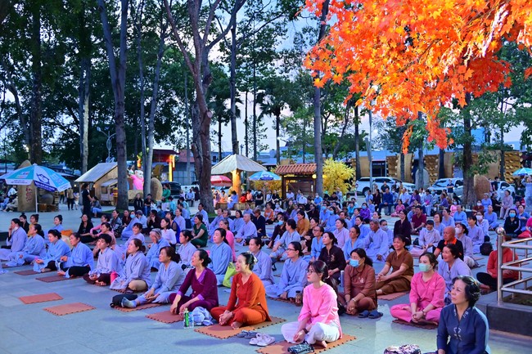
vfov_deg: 37.8
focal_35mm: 35
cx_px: 266
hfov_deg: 54.4
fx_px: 517
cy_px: 177
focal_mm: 35
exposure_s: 1/125
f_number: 4.5
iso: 2000
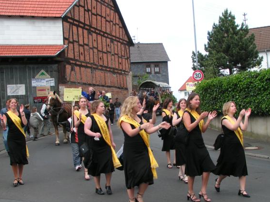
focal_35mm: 49
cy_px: 115
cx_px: 144
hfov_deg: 38.9
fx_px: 382
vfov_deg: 29.6
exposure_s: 1/125
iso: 50
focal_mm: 6.6
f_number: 5.6
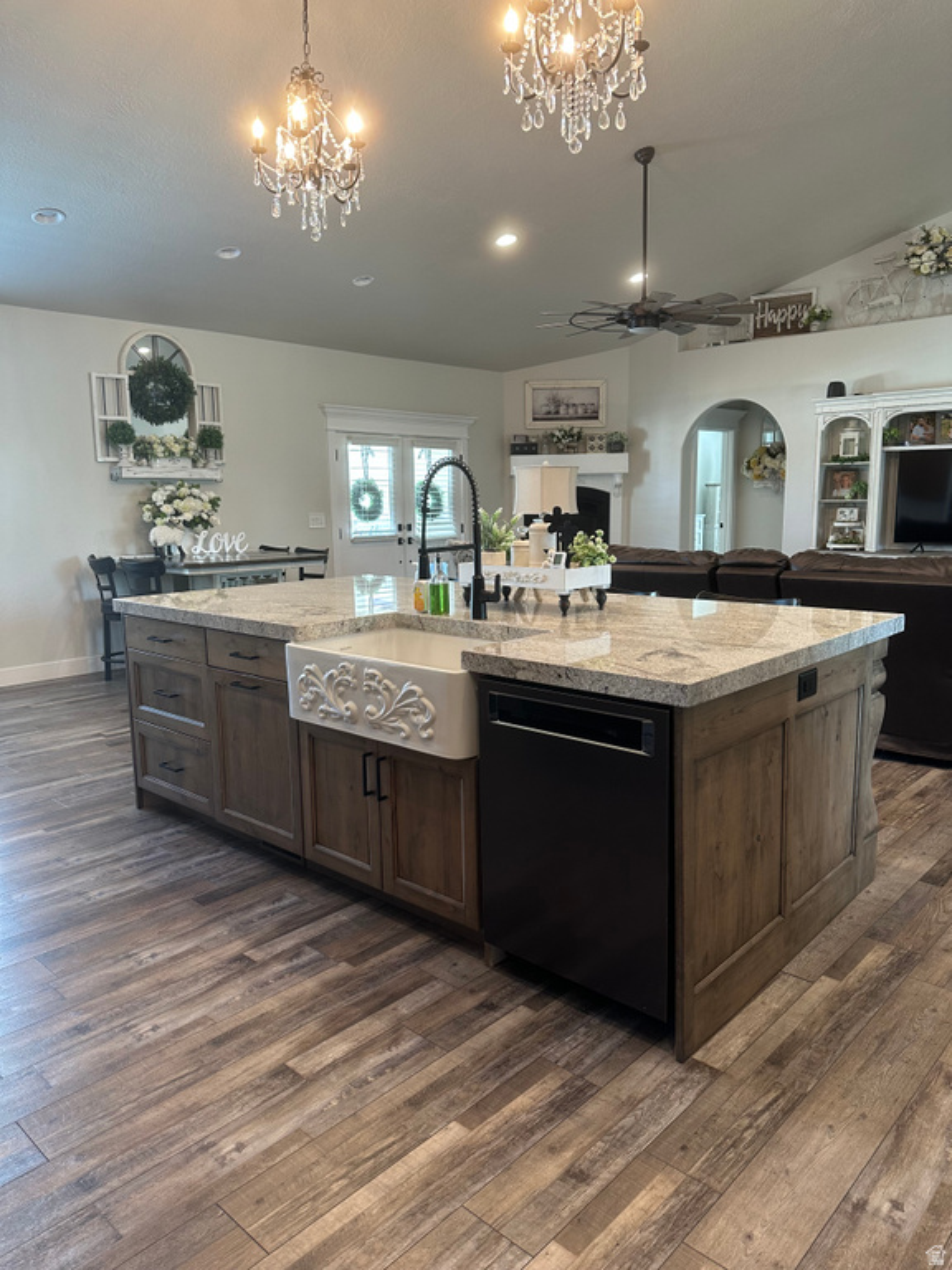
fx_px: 880
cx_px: 476
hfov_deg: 56.8
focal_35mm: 24
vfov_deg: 71.6
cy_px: 635
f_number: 1.78
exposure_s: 1/60
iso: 160
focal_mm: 6.86
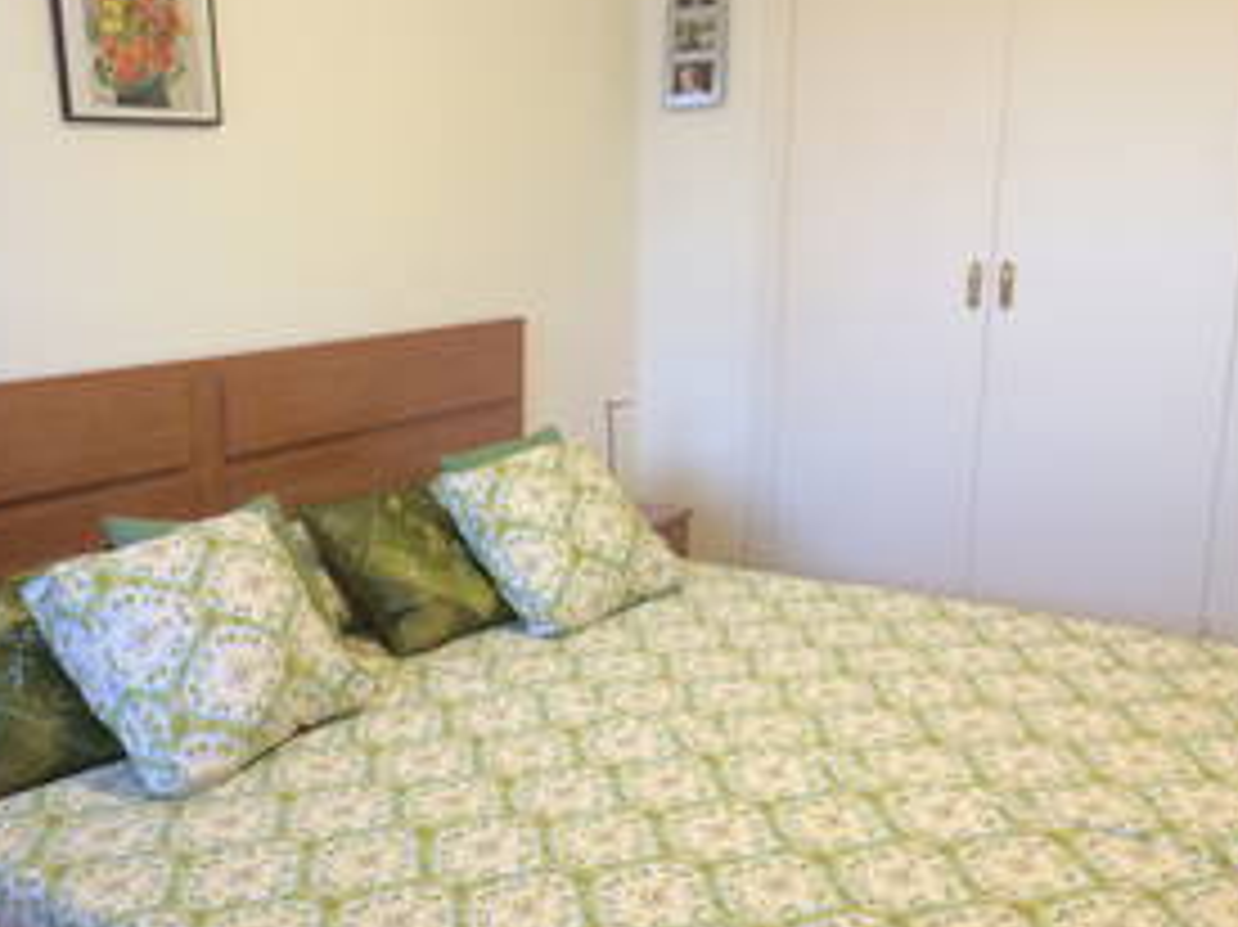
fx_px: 1358
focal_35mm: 38
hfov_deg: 48.5
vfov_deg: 37.5
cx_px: 459
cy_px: 572
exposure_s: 1/33
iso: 100
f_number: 2.2
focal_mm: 4.15
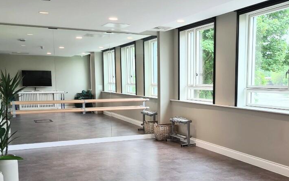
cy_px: 120
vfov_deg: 31.7
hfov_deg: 48.8
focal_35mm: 40
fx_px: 315
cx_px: 183
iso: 80
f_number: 1.8
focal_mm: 5.4
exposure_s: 1/100
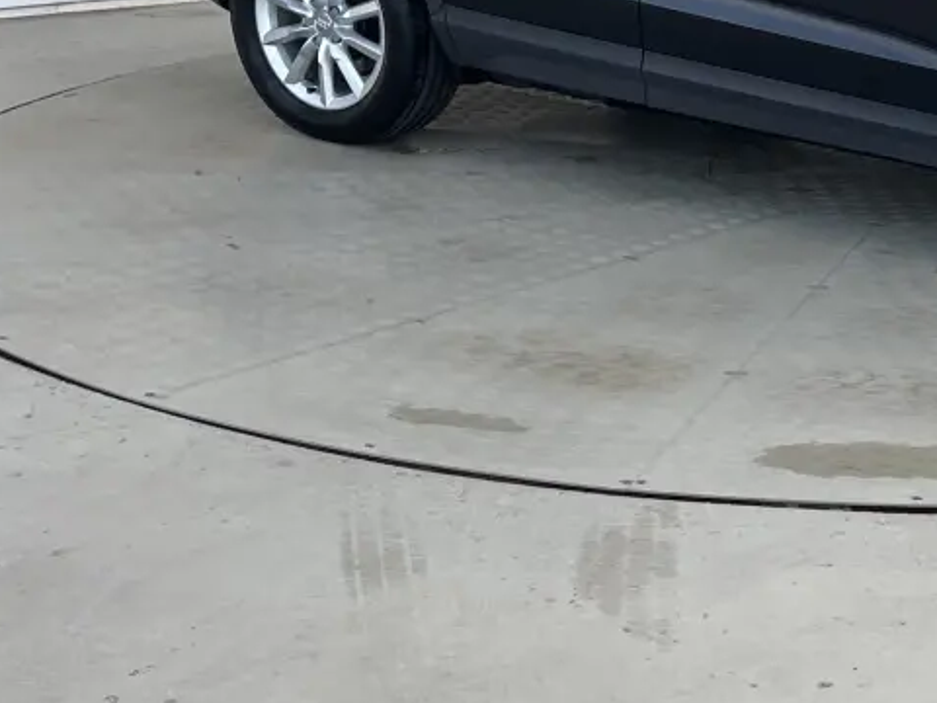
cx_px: 1197
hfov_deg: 23.2
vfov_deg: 19.6
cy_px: 342
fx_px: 2030
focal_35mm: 75
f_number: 1.6
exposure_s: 1/121
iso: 50
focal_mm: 5.1
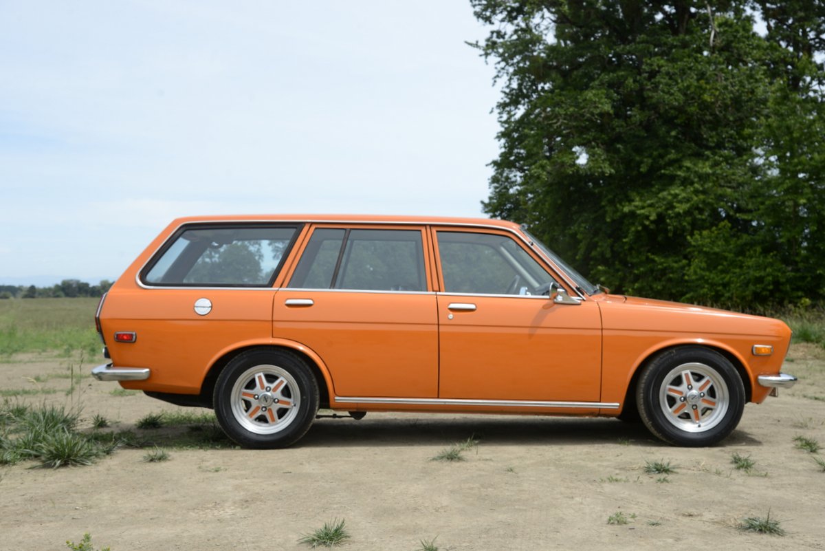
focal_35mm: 50
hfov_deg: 39.6
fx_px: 1146
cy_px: 276
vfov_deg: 27.0
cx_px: 412
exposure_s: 1/800
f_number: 10
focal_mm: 50
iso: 500
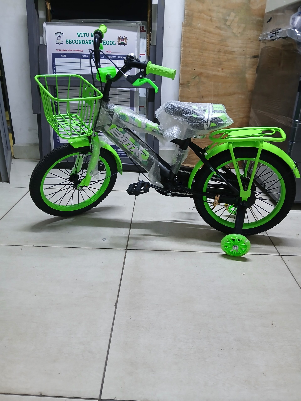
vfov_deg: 67.3
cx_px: 150
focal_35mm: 26
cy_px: 200
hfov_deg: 53.1
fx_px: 301
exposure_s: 1/25
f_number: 1.8
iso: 250
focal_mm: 3.98
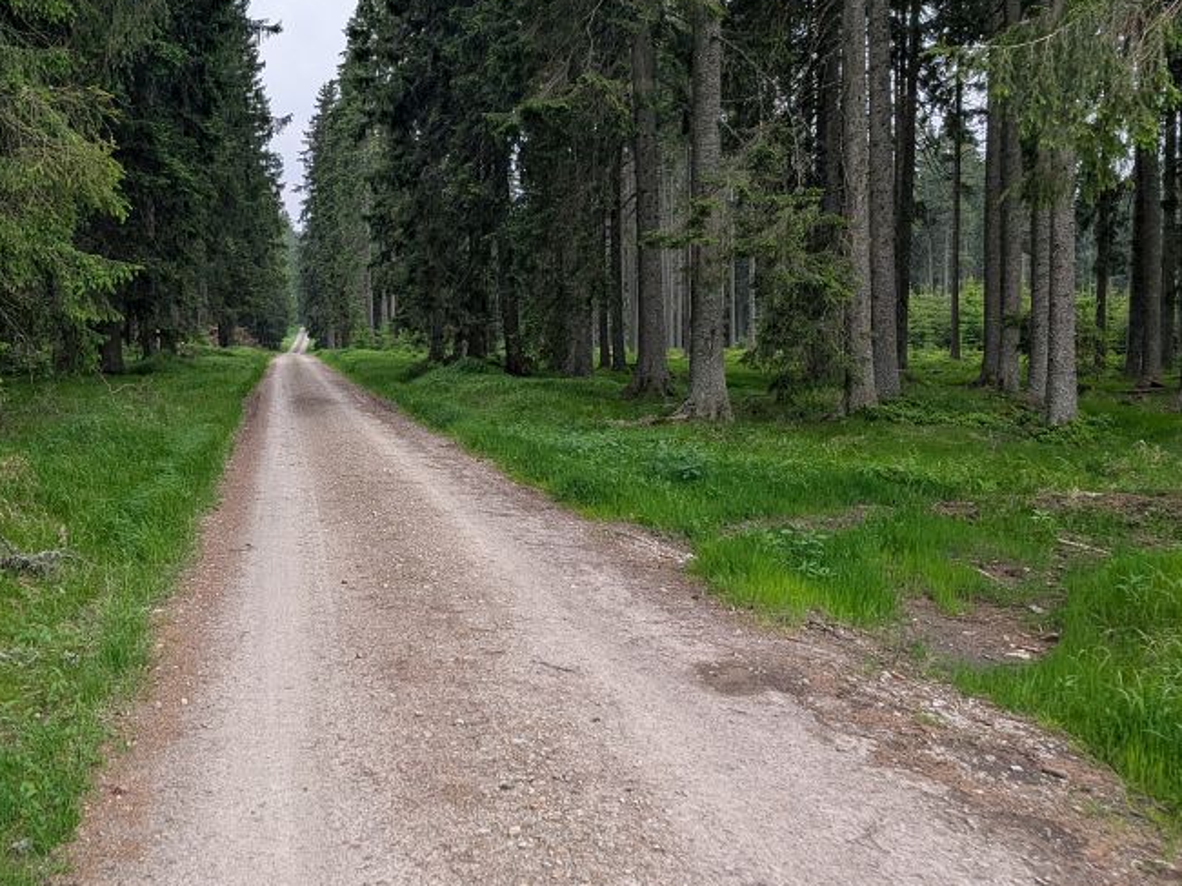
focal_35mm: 37
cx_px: 406
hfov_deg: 49.4
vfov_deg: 38.6
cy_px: 399
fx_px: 1263
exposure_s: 1/484
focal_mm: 6.9
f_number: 1.68
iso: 20
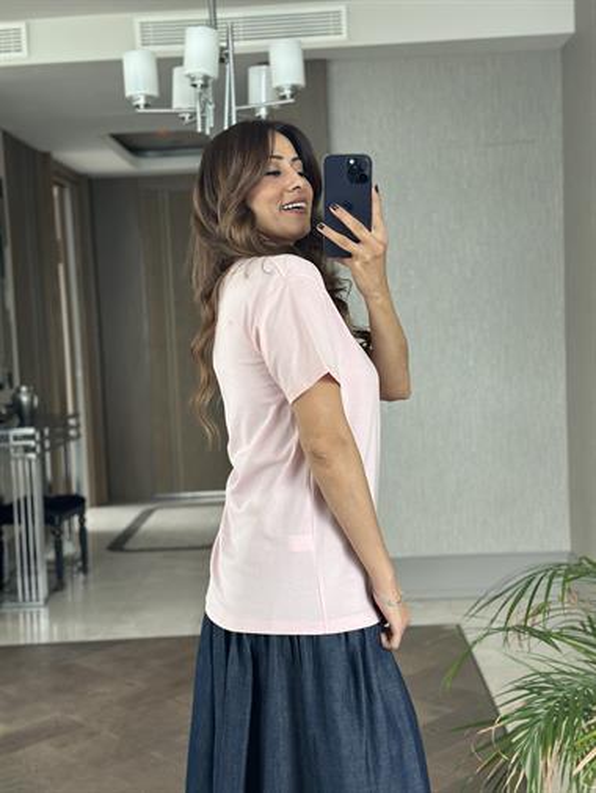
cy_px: 396
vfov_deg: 39.6
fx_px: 1101
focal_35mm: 48
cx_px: 298
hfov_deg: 30.3
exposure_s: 1/60
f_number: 1.78
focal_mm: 6.86
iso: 125
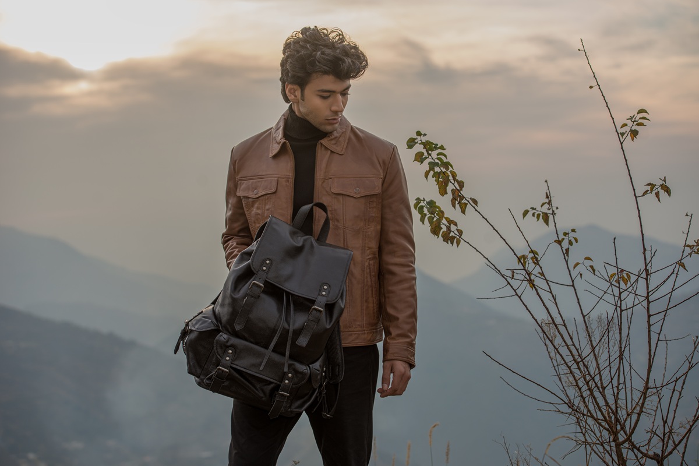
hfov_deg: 28.8
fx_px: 1359
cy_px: 233
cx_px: 350
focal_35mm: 70
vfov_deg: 19.5
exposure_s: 1/200
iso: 80
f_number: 4
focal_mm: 70
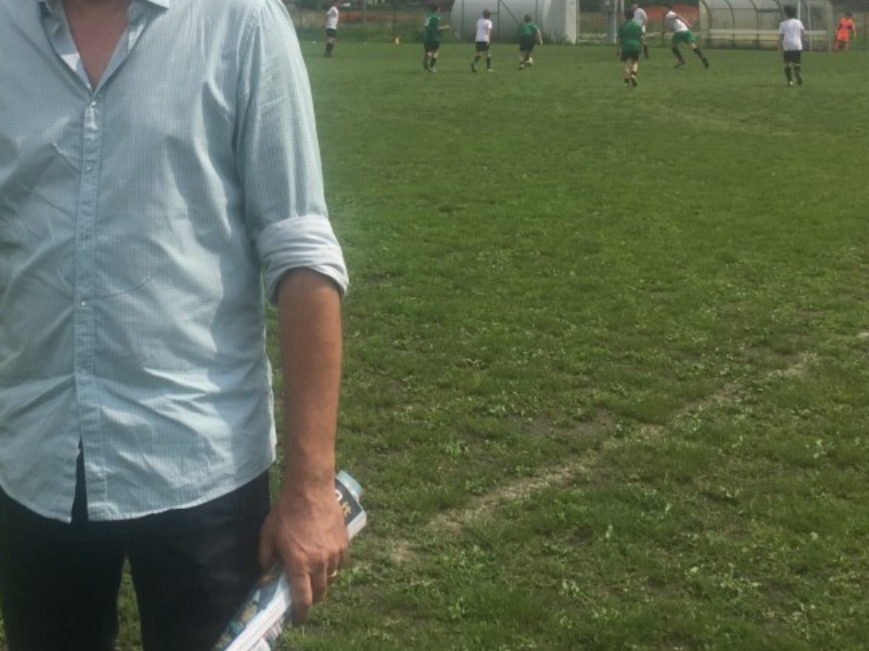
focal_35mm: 57
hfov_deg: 33.0
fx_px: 1431
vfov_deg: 25.0
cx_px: 196
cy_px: 91
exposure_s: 1/2404
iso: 25
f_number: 2.2
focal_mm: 4.15
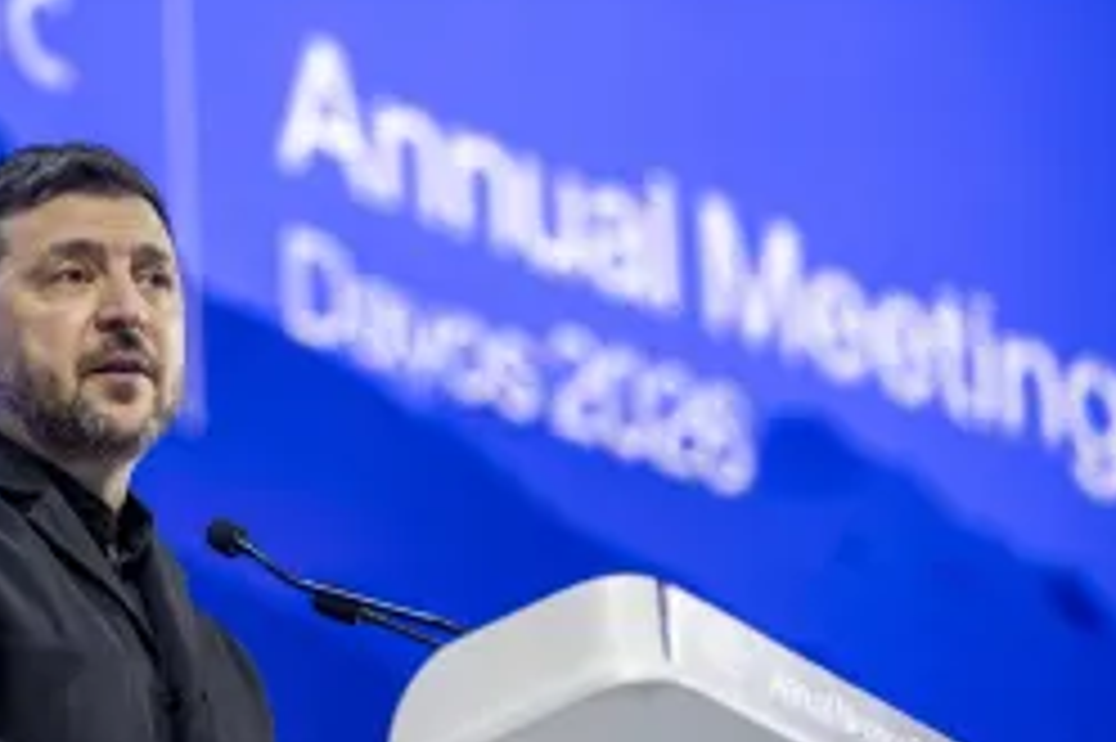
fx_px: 6258
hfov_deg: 10.2
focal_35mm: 202
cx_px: 266
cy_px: 245
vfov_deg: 6.8
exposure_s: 1/400
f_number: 2.8
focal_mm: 125
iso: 800
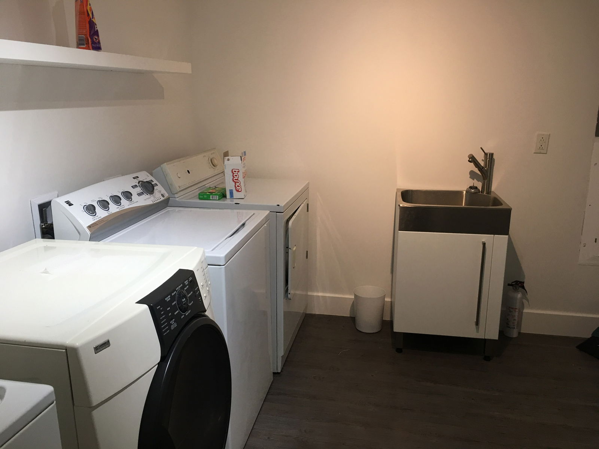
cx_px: 300
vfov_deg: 48.2
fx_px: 502
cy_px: 224
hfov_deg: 61.7
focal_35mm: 29
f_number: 2.2
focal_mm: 4.15
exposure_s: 1/15
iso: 25
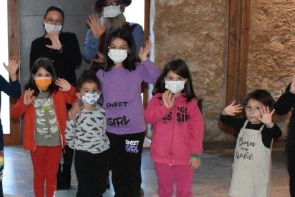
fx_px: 574
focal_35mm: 70
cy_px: 127
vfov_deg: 19.4
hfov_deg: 27.5
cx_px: 14
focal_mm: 20
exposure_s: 1/160
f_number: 9
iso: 8000
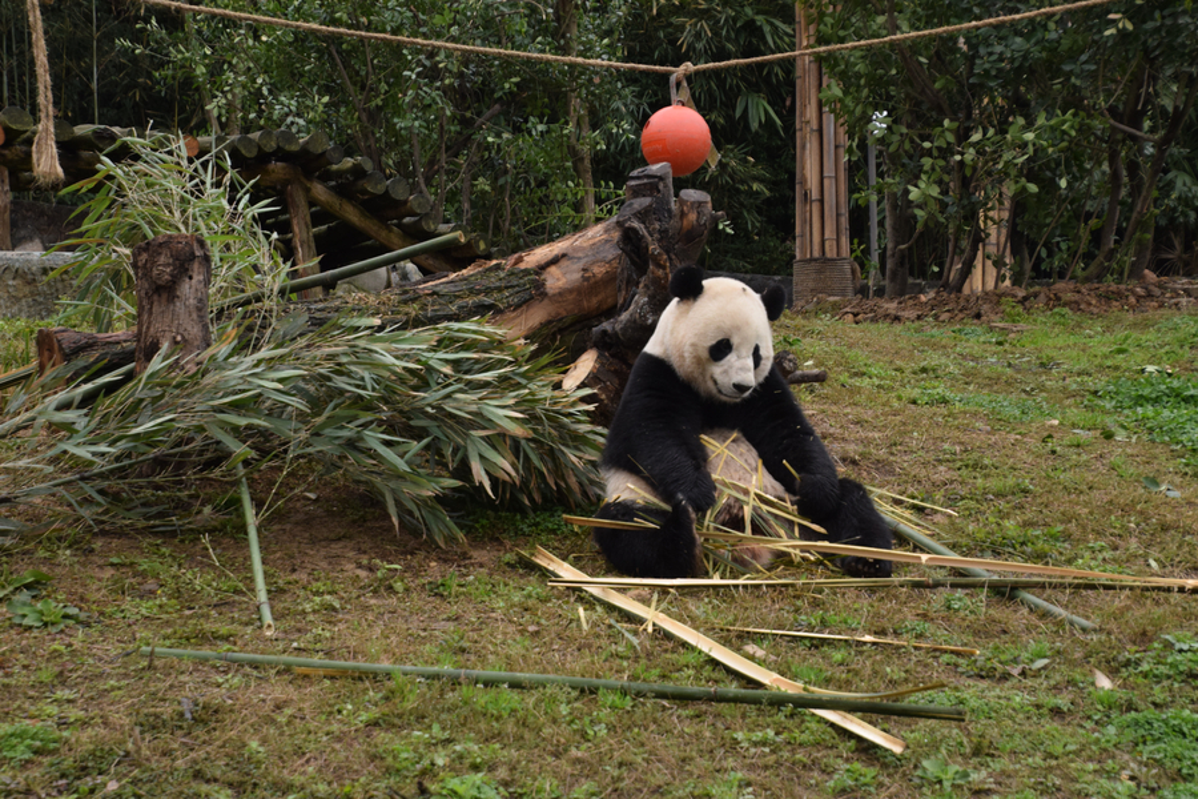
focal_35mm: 87
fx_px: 2895
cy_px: 400
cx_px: 599
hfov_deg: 23.4
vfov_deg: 15.7
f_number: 5
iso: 800
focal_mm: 58
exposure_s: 1/500
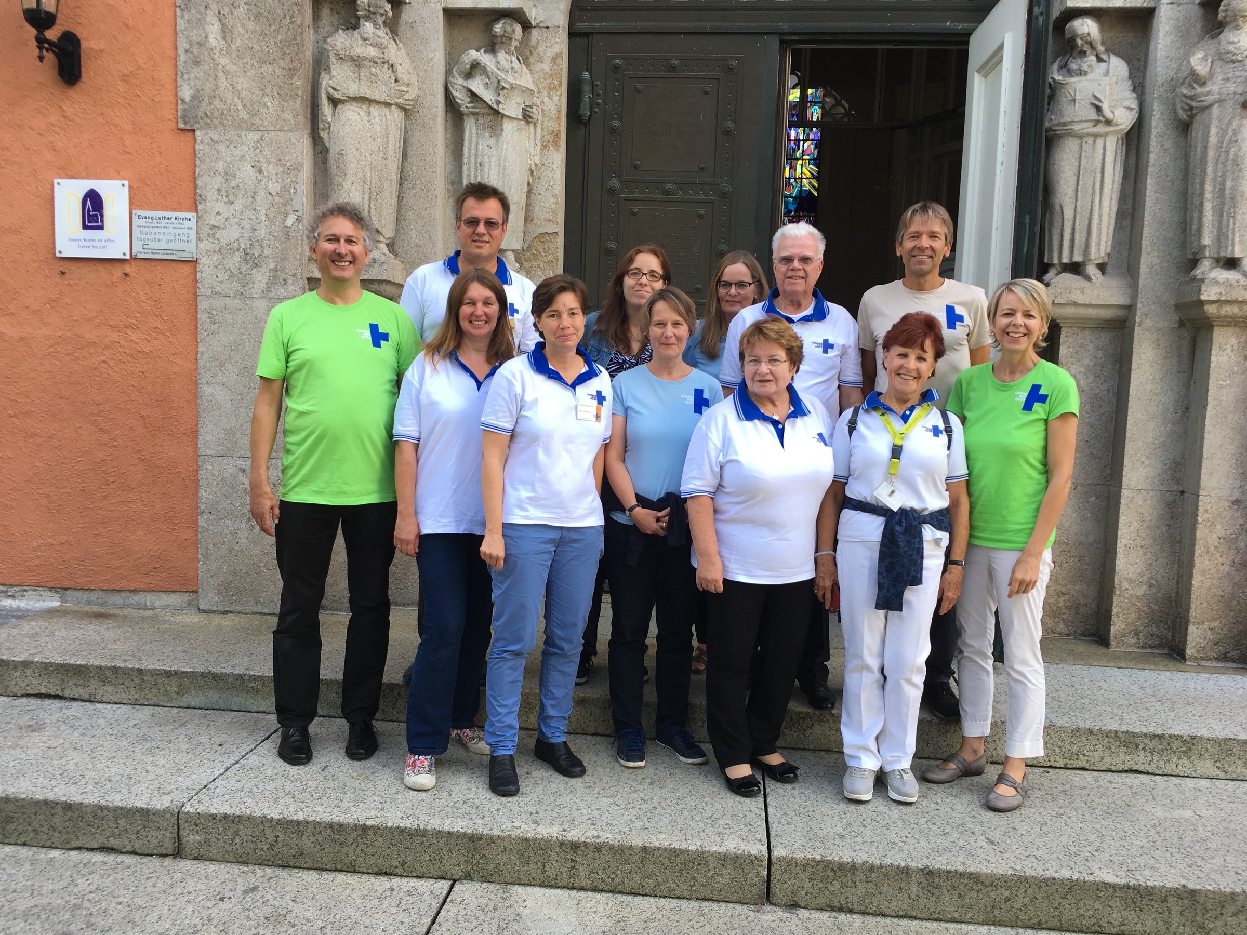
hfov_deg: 61.7
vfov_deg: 48.2
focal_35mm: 29
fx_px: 1045
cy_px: 468
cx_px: 624
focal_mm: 4.15
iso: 25
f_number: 2.2
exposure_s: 1/129
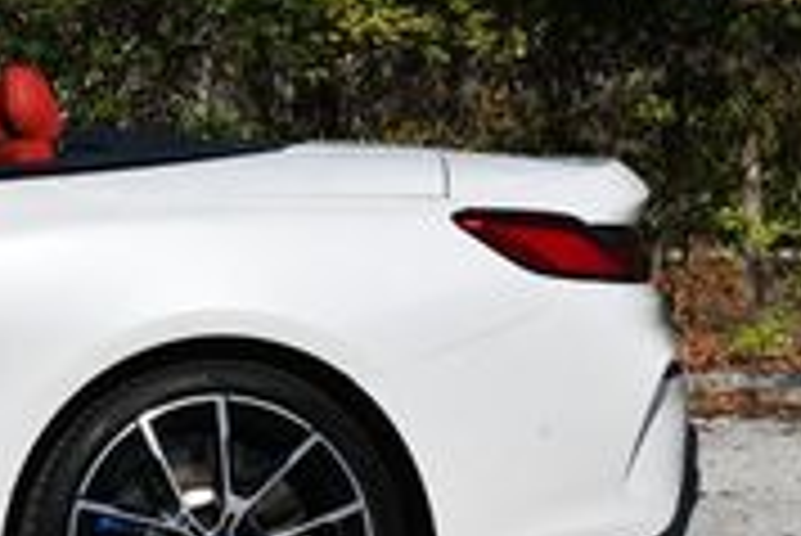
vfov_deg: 6.8
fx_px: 4476
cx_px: -554
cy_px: -32
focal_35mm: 201
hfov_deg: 9.8
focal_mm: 28
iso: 100
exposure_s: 1/400
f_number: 10
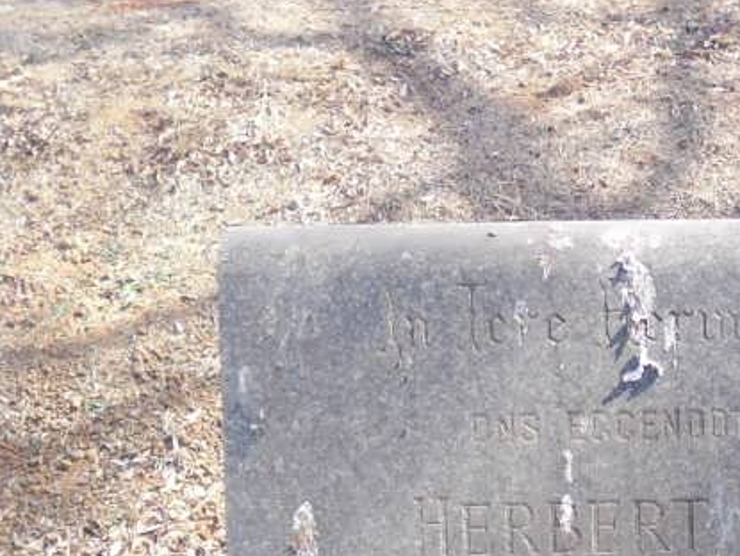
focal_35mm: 78
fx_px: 1669
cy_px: 709
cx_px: 770
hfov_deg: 23.7
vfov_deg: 17.8
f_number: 3.5
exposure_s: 1/158
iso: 80
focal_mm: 4.9
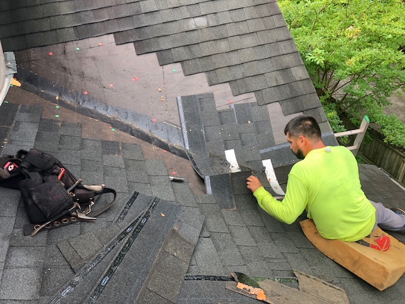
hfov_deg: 63.4
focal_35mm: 28
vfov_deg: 49.7
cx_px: 202
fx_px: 328
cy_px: 152
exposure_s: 1/120
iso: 25
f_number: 1.8
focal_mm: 3.99
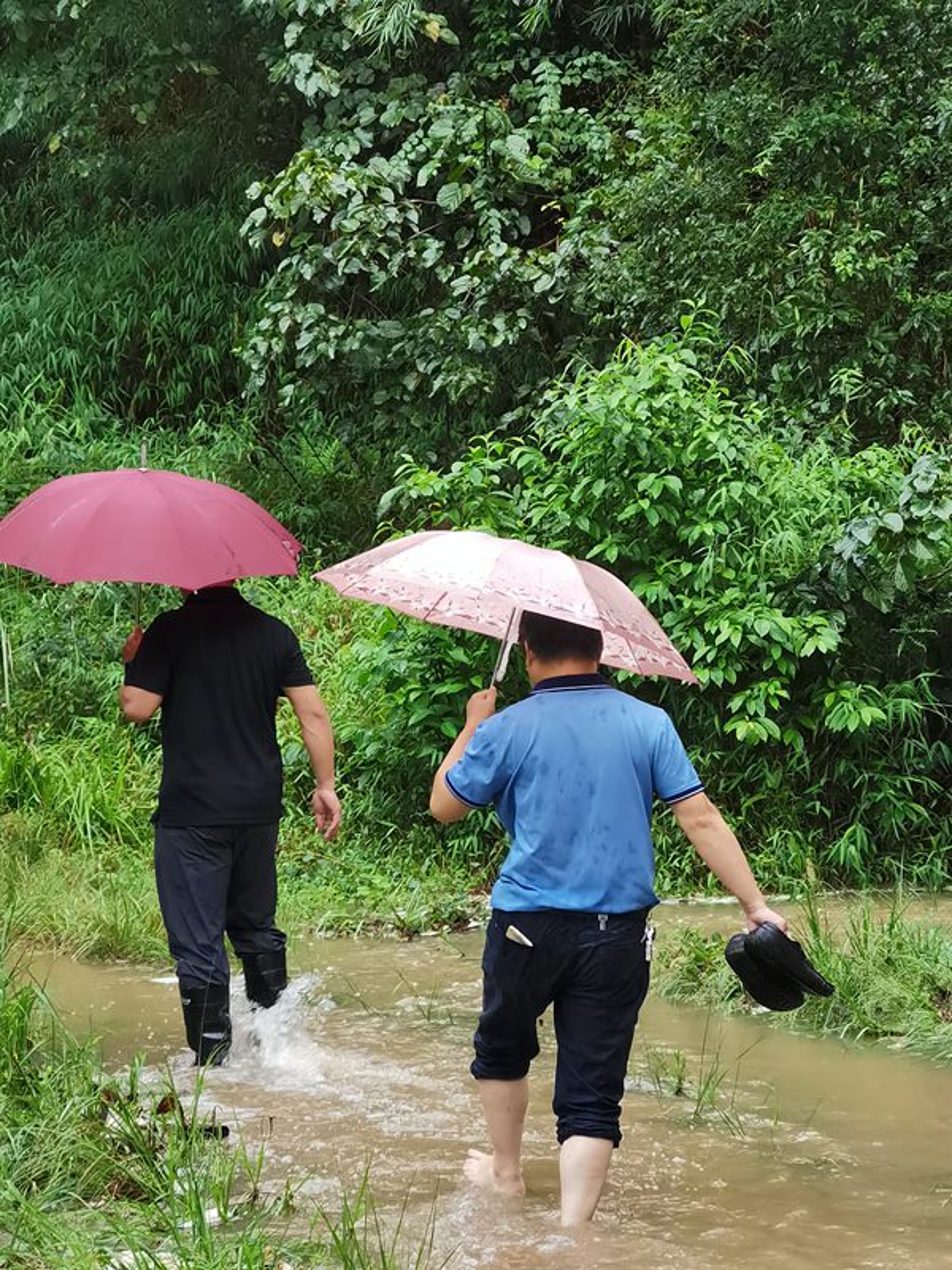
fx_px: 3960
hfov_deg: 13.7
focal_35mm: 108
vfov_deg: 18.2
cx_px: 476
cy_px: 635
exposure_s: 1/100
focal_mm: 6.4
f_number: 2.4
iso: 200
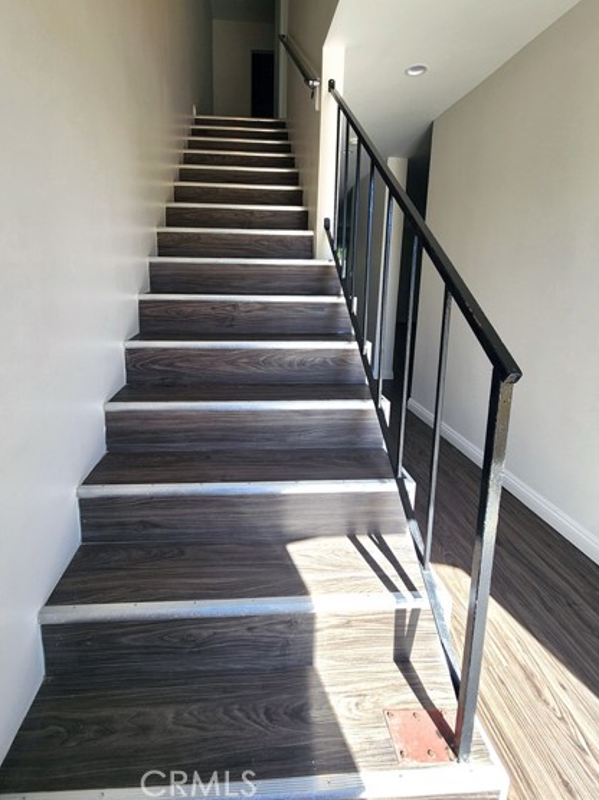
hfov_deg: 81.3
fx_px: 346
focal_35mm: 15
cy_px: 343
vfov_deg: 97.5
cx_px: 262
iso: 50
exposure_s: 1/289
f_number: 2.2
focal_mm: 2.2
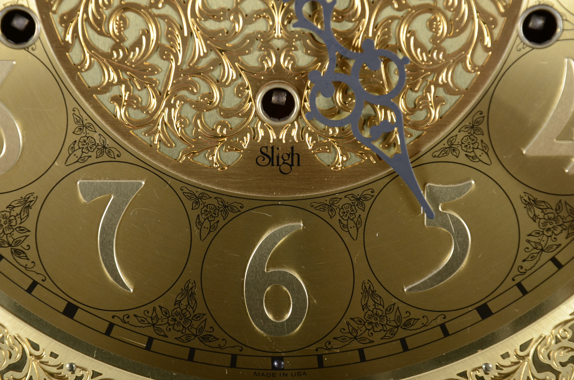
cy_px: 190
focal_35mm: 138
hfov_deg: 14.9
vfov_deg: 9.9
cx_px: 287
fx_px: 2196
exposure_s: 1/200
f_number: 7.1
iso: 100
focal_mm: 92
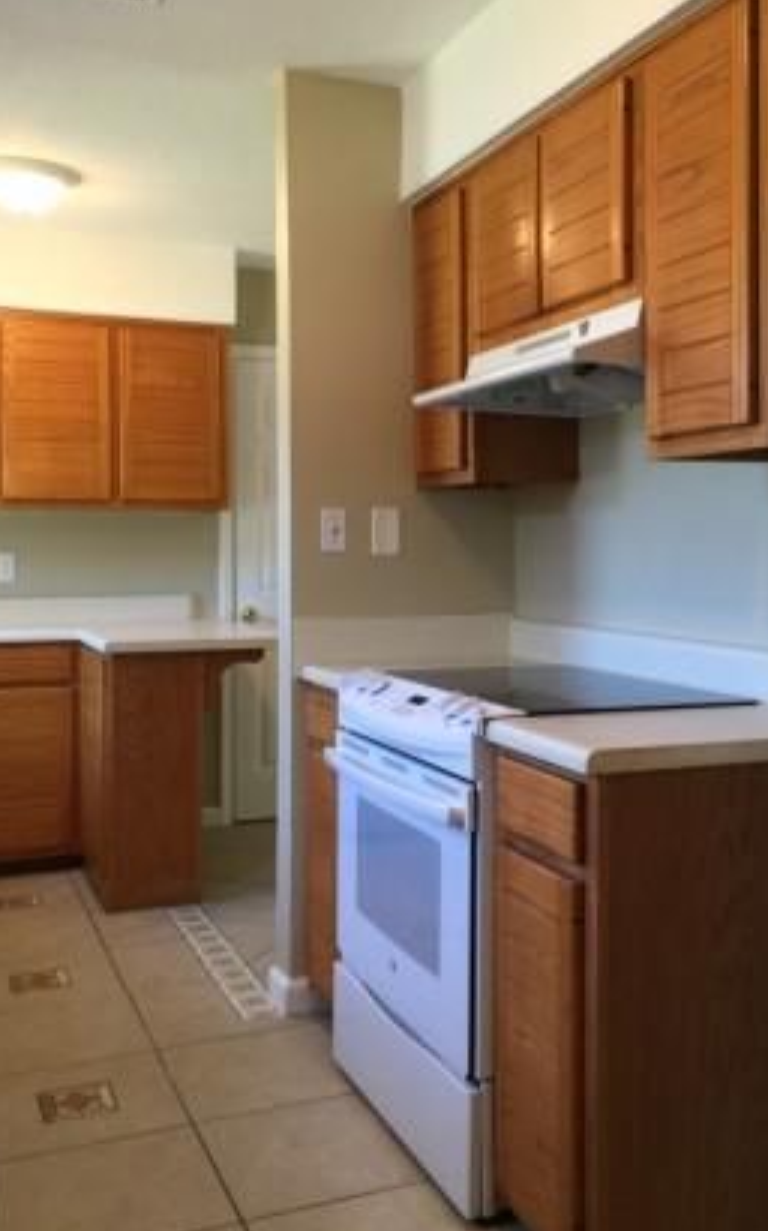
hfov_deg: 35.3
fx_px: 1206
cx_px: 429
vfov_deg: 54.0
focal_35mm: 36
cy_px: 567
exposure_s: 1/15
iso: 32
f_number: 2.2
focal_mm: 4.15
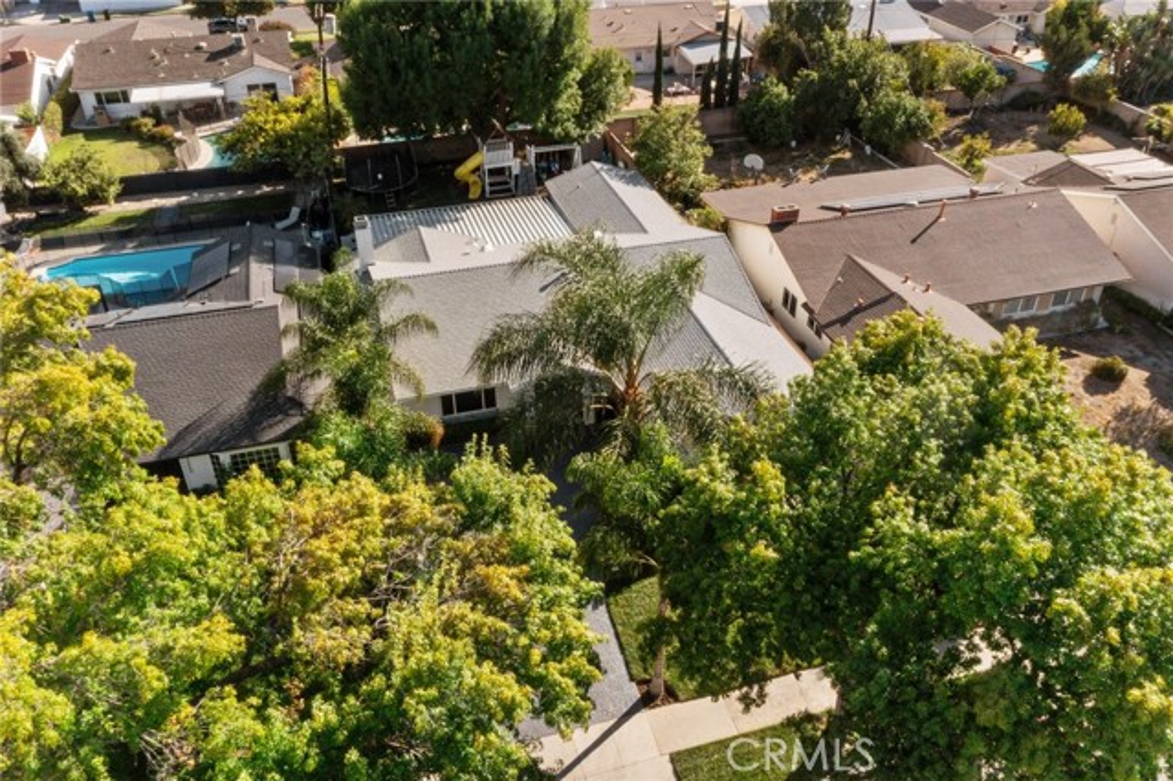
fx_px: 912
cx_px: 586
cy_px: 390
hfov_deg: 65.5
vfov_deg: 46.4
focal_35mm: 28
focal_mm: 10.26
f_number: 2.8
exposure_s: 1/100
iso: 200
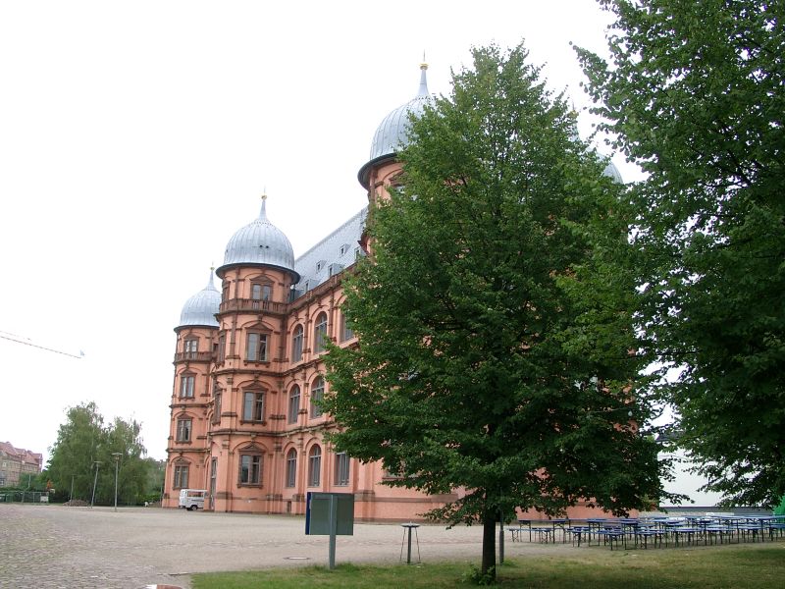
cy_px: 294
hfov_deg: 54.0
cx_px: 392
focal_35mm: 34
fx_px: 771
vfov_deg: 41.8
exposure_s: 1/126
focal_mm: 7.13
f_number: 4
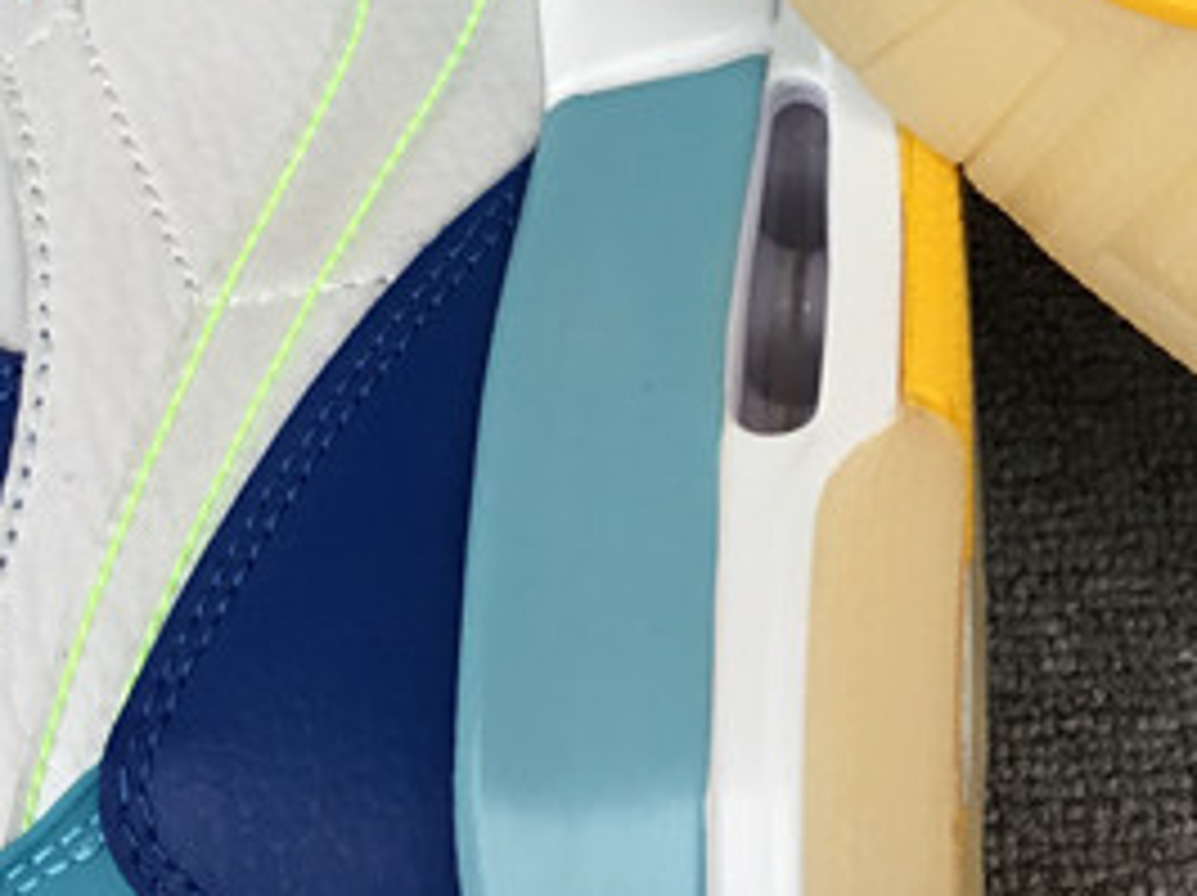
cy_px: -128
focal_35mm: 105
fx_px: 3628
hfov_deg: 18.4
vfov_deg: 13.7
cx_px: 1107
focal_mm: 3.3
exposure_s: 1/100
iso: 32
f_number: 2.4
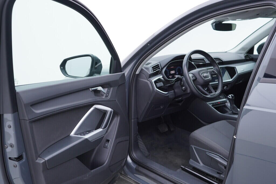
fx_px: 276
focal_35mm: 36
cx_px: 138
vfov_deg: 36.9
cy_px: 92
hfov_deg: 53.1
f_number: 3.2
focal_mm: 24
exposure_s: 1/50
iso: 125
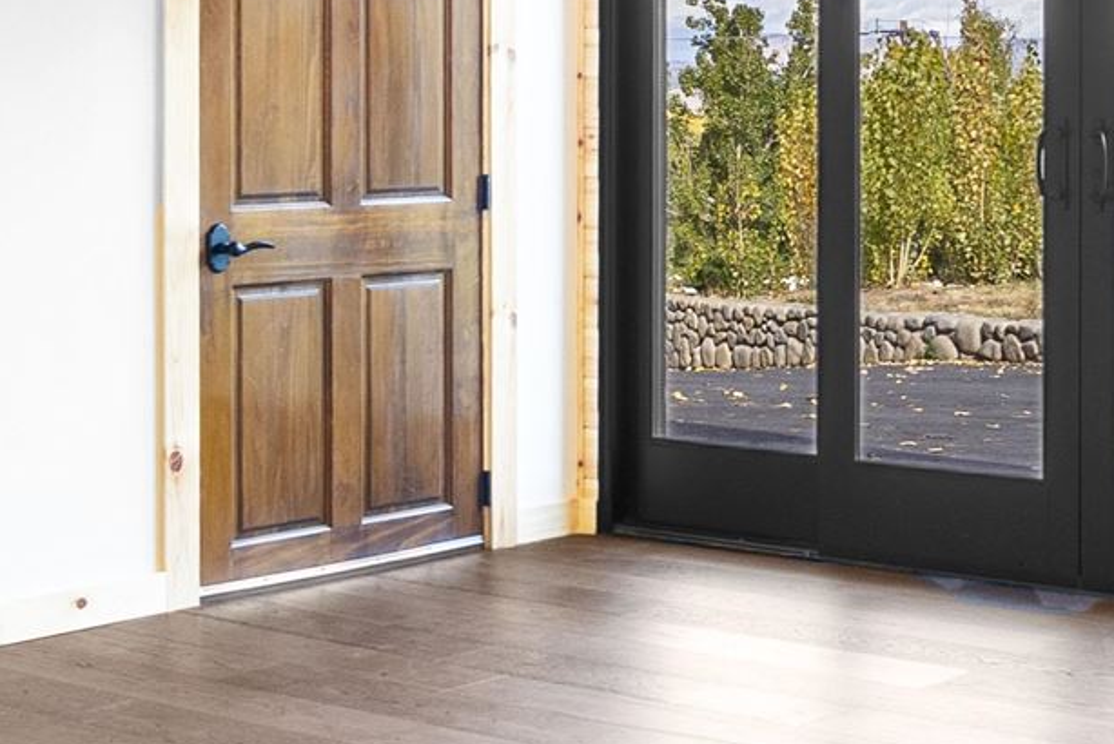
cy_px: 290
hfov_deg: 24.8
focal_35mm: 80
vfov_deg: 17.1
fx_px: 2477
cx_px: 925
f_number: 6.3
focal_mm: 16
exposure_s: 1/4
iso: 250
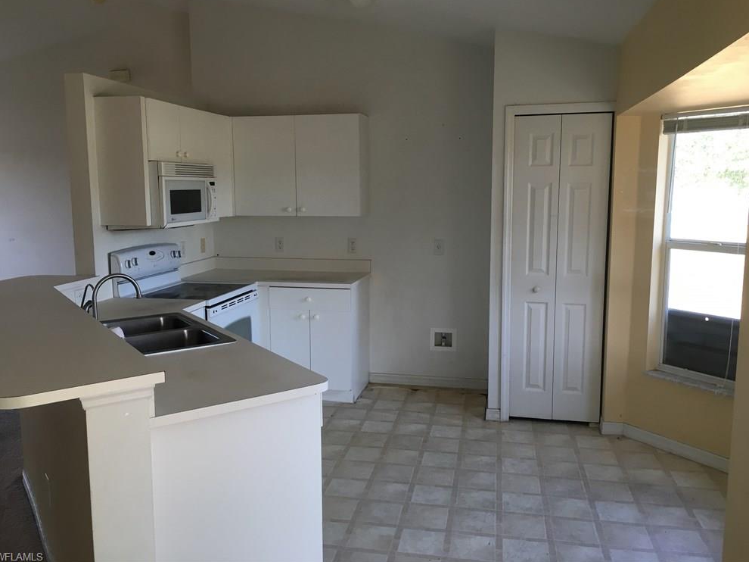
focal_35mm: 30
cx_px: 374
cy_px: 273
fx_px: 649
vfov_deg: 46.8
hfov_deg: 60.0
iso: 25
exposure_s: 1/40
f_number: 2.2
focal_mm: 4.15
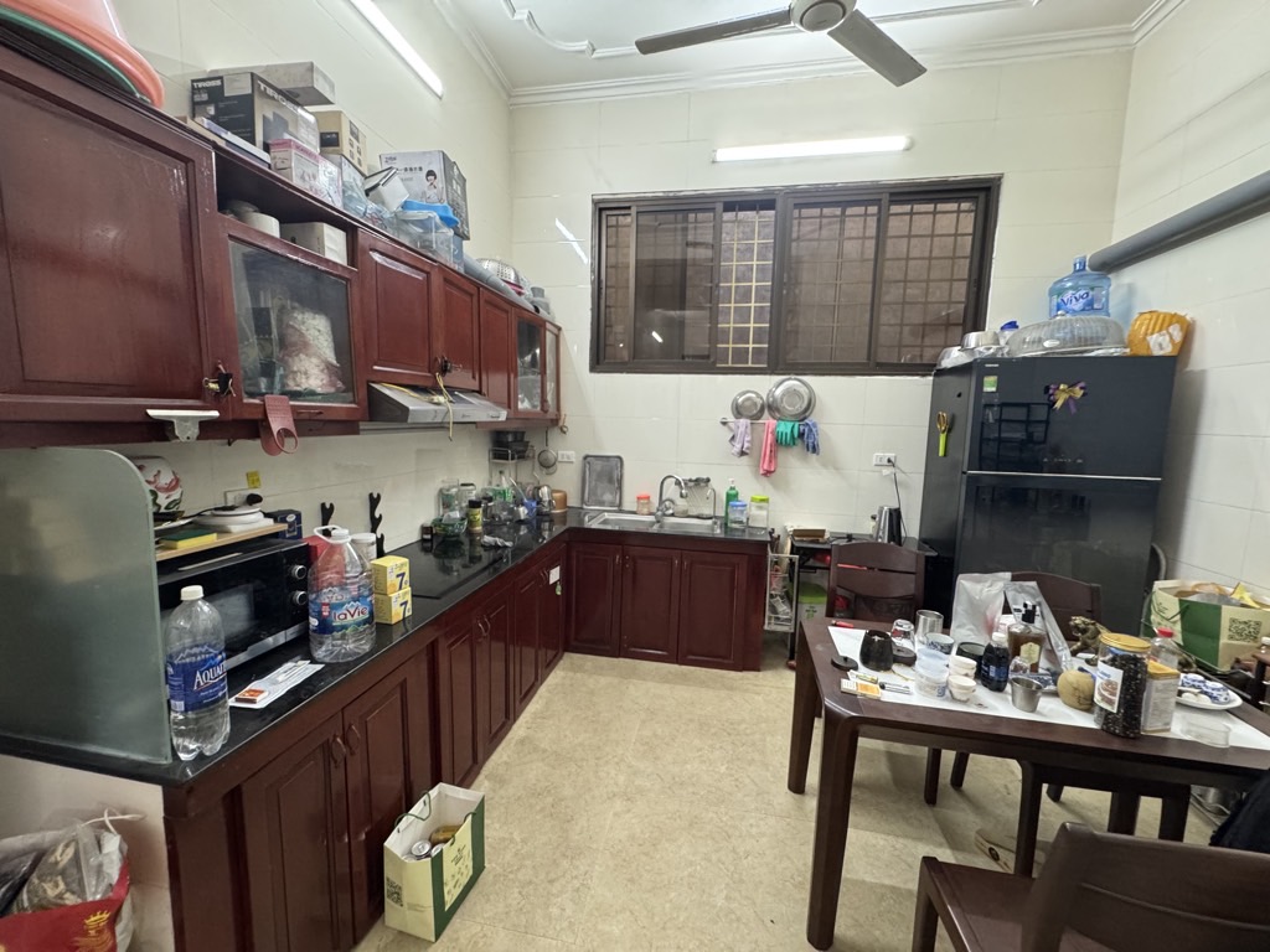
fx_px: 514
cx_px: 635
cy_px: 476
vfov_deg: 85.7
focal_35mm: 14
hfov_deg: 102.1
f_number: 2.2
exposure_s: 1/50
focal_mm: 2.22
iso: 320
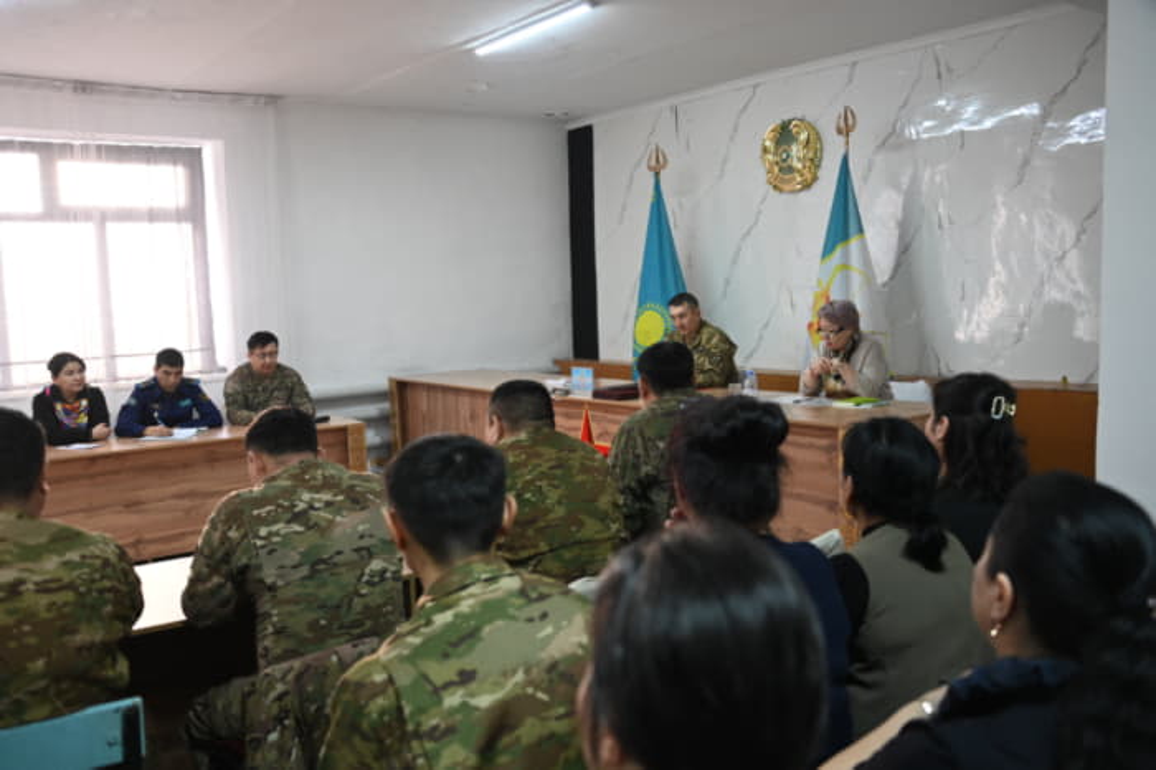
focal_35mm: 32
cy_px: 385
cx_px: 578
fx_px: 1027
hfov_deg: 58.7
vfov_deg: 41.1
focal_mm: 32
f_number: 3.5
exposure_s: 1/125
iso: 2500
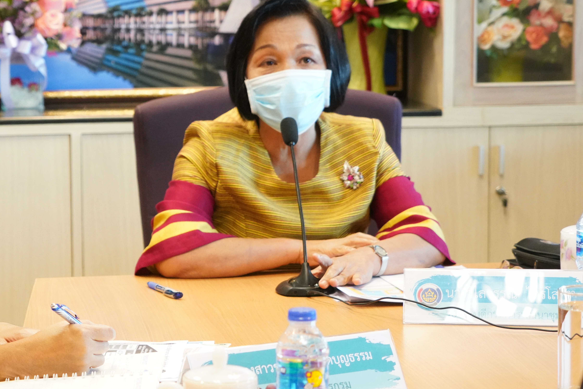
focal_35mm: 110
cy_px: 158
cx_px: 118
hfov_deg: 18.4
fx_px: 1782
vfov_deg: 12.5
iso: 5000
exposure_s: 1/100
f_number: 5.6
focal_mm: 67
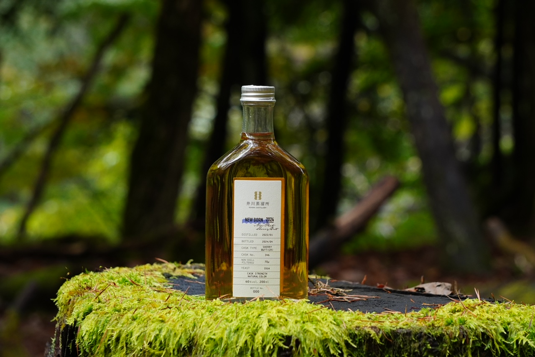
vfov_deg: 11.7
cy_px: 178
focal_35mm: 117
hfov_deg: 17.5
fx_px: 1739
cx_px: 268
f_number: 7.1
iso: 640
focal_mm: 78
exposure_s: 1/40
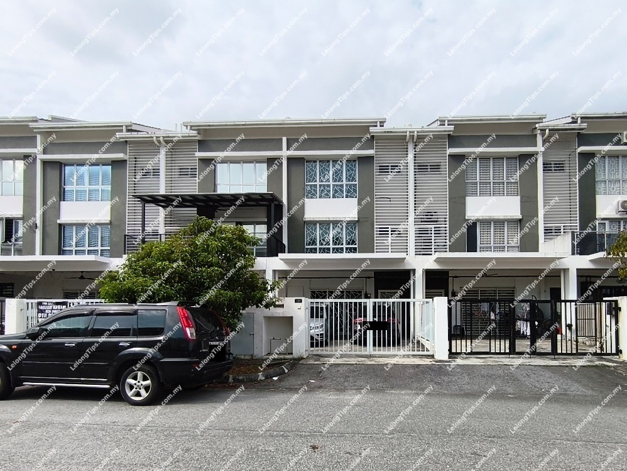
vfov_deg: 81.8
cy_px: 236
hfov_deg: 98.2
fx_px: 272
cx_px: 314
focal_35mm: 15
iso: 50
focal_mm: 1.65
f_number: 2.2
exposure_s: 1/2614
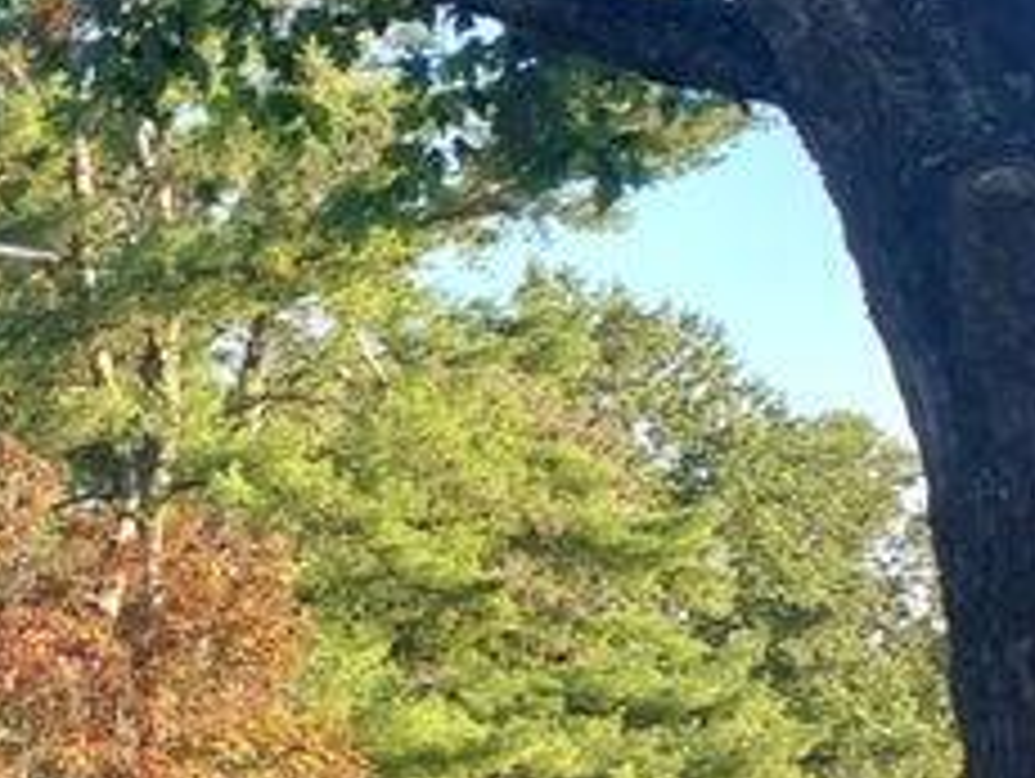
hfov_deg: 17.5
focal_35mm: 89
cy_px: 463
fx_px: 2664
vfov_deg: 16.6
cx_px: -857
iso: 40
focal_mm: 4.6
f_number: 1.8
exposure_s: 1/220
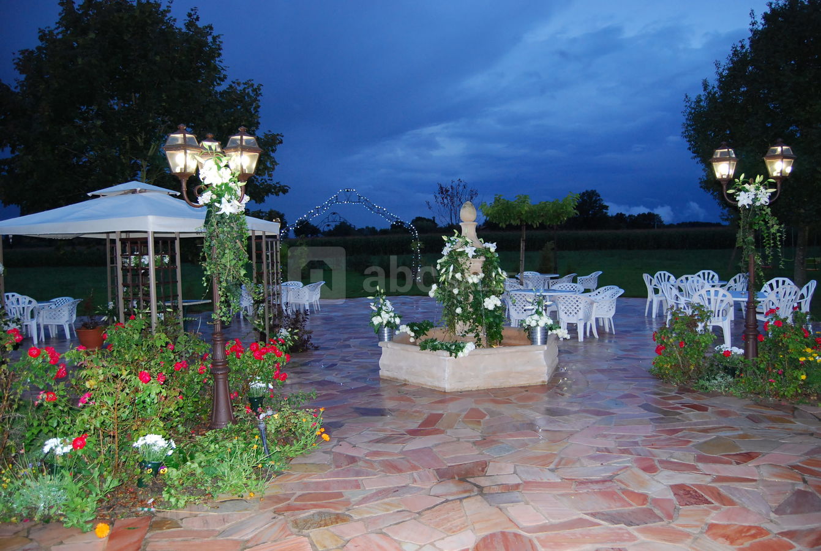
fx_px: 617
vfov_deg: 48.1
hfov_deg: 67.3
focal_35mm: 27
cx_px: 410
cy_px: 276
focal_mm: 18
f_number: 3.5
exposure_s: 1/60
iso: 720
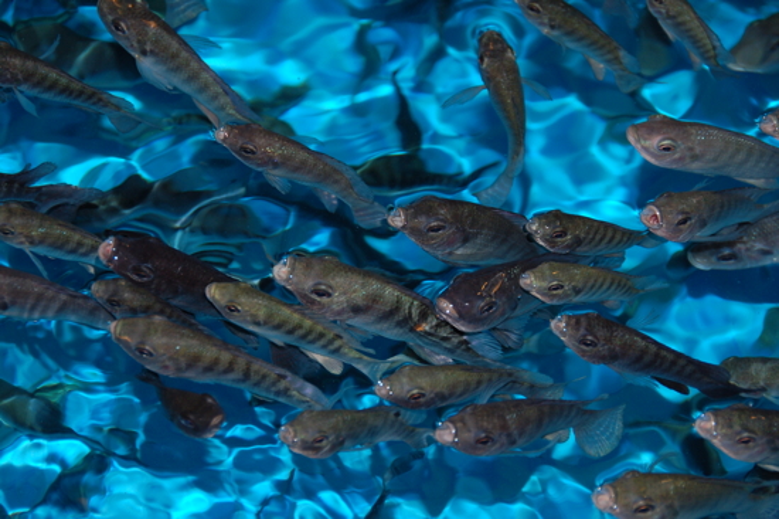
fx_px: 2595
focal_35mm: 120
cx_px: 390
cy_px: 260
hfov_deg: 17.1
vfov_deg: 11.4
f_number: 5.3
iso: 400
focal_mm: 80
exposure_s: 1/60
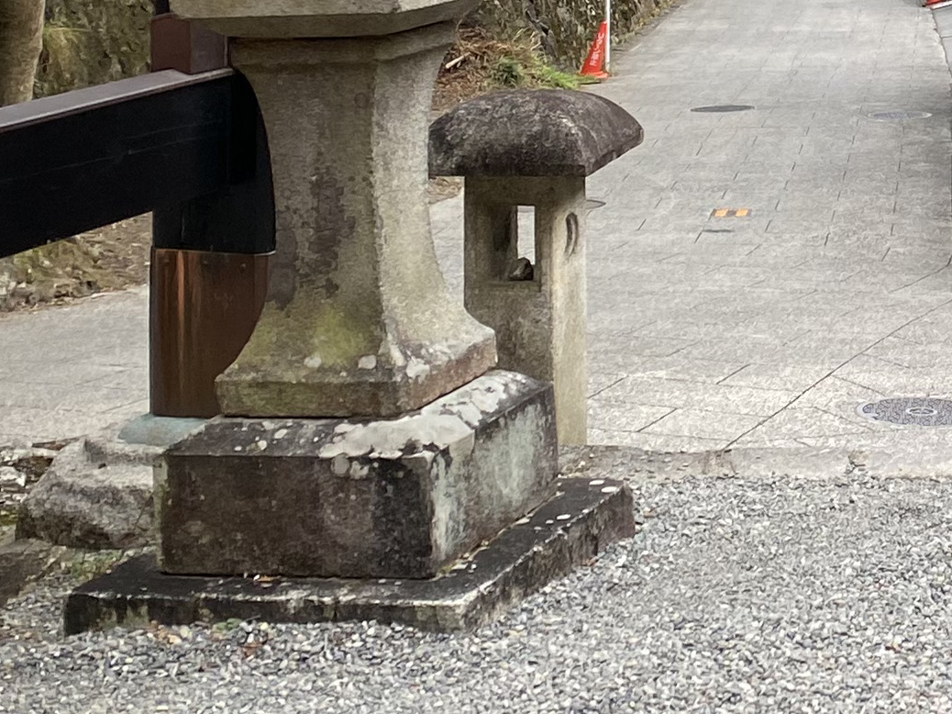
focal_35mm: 101
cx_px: 1286
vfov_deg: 14.0
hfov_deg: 18.0
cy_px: -234
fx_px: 2777
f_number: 1.8
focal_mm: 4.25
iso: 32
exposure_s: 1/456
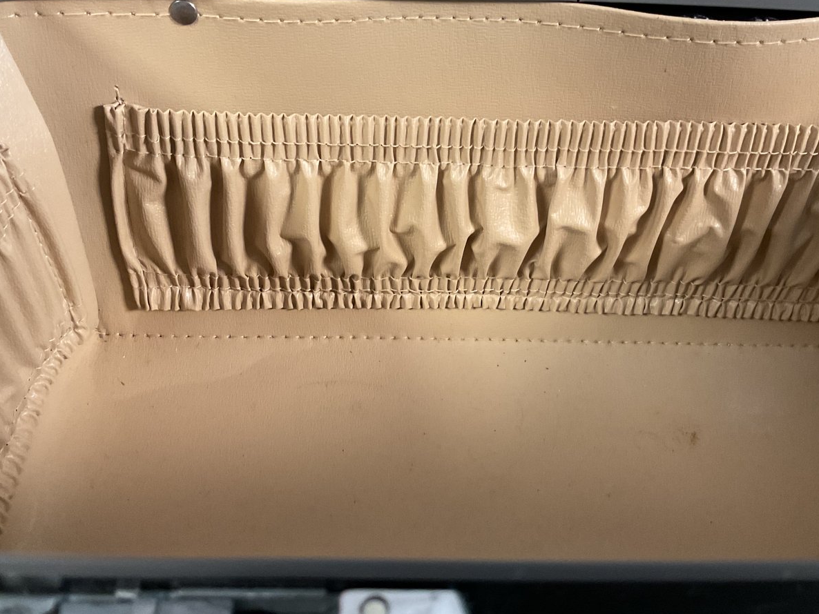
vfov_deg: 38.7
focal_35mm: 37
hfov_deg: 50.1
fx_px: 876
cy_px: 285
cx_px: 422
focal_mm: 3
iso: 200
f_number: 1.8
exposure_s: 1/40
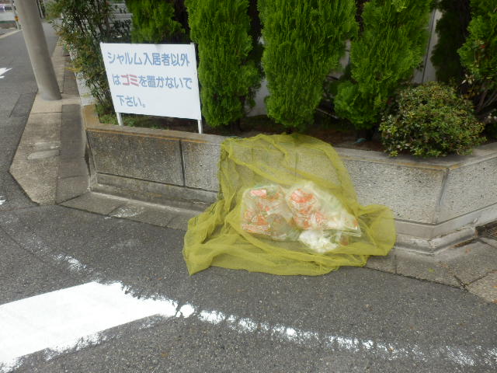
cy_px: 186
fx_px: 345
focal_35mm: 24
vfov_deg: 56.8
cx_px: 248
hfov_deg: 71.6
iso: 80
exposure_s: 1/1000
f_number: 3
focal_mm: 4.2
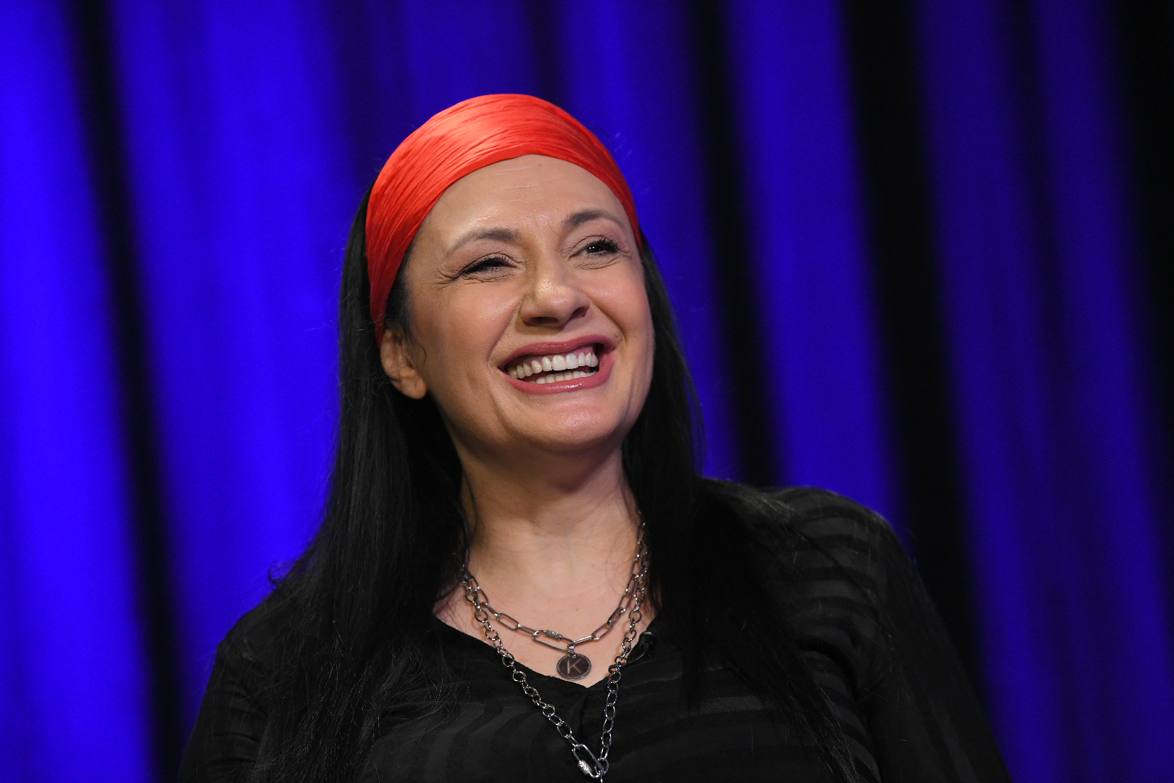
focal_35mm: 160
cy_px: 392
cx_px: 587
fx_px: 5217
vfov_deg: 8.6
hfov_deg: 12.8
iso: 3200
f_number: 4
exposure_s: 1/200
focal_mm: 160
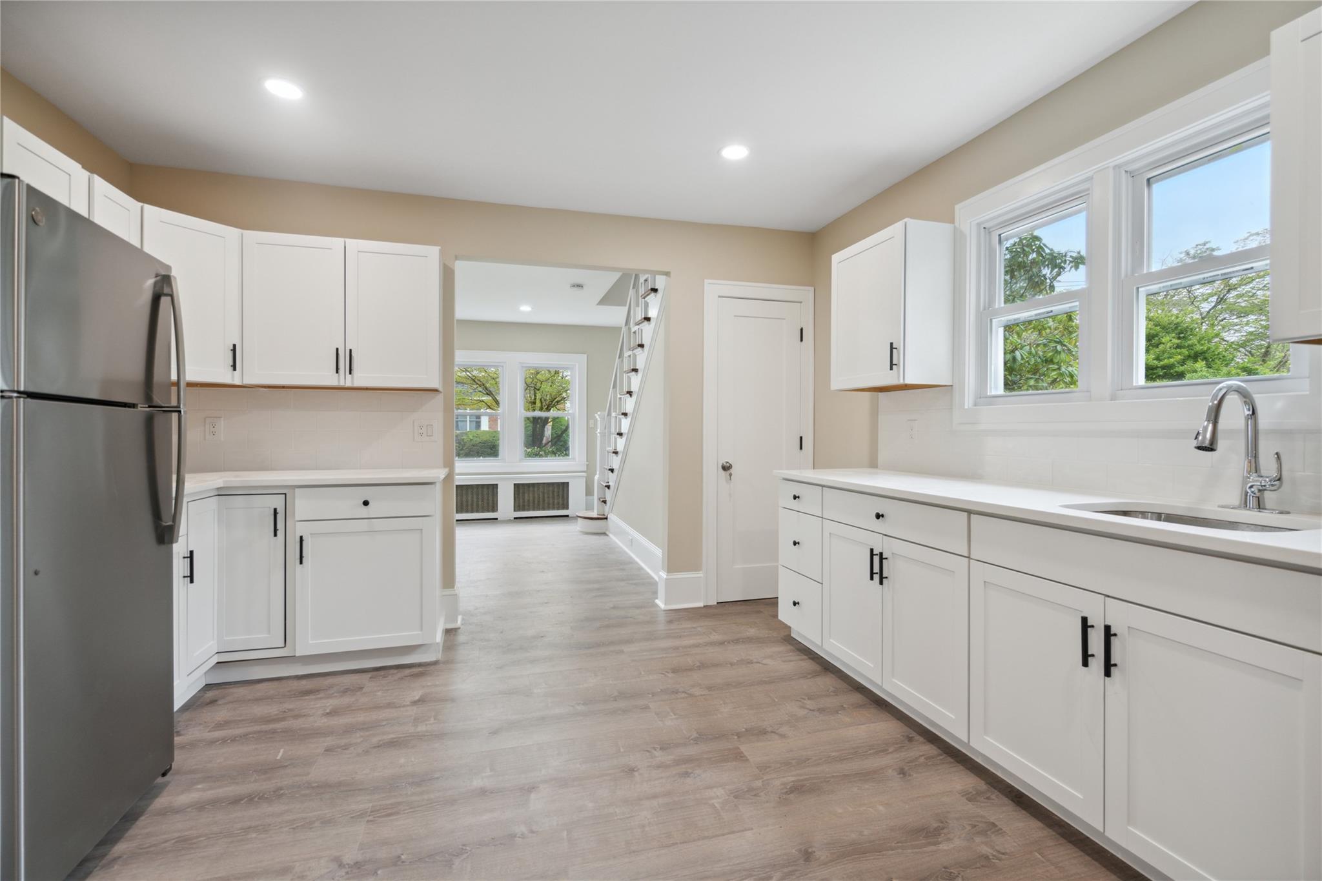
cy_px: 440
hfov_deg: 96.7
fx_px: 587
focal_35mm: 16
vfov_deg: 73.7
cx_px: 661
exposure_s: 1/80
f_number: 5.6
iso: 400
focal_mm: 16
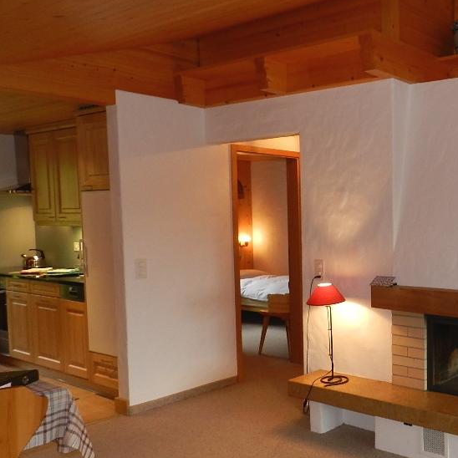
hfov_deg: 40.0
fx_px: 569
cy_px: 258
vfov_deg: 43.8
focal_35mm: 38
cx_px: 427
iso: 200
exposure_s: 1/30
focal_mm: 4
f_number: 3.4
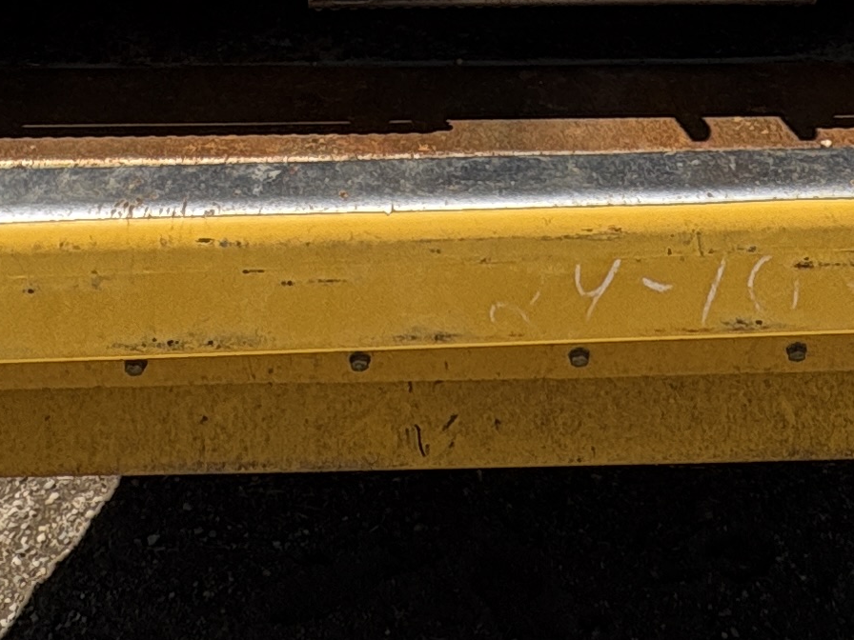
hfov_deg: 30.6
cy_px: -757
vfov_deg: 16.0
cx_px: 538
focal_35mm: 63
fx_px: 1554
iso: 50
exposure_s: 1/2208
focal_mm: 2.22
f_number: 2.2
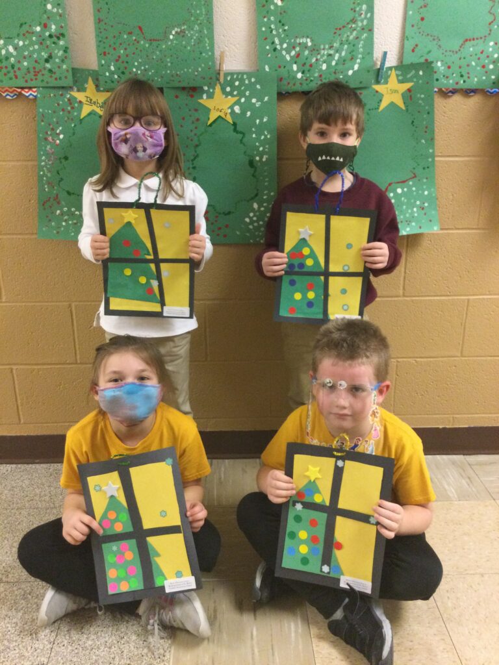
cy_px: 332
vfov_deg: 58.4
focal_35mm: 31
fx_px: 596
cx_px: 250
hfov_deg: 45.4
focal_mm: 3.3
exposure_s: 1/20
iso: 200
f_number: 2.4
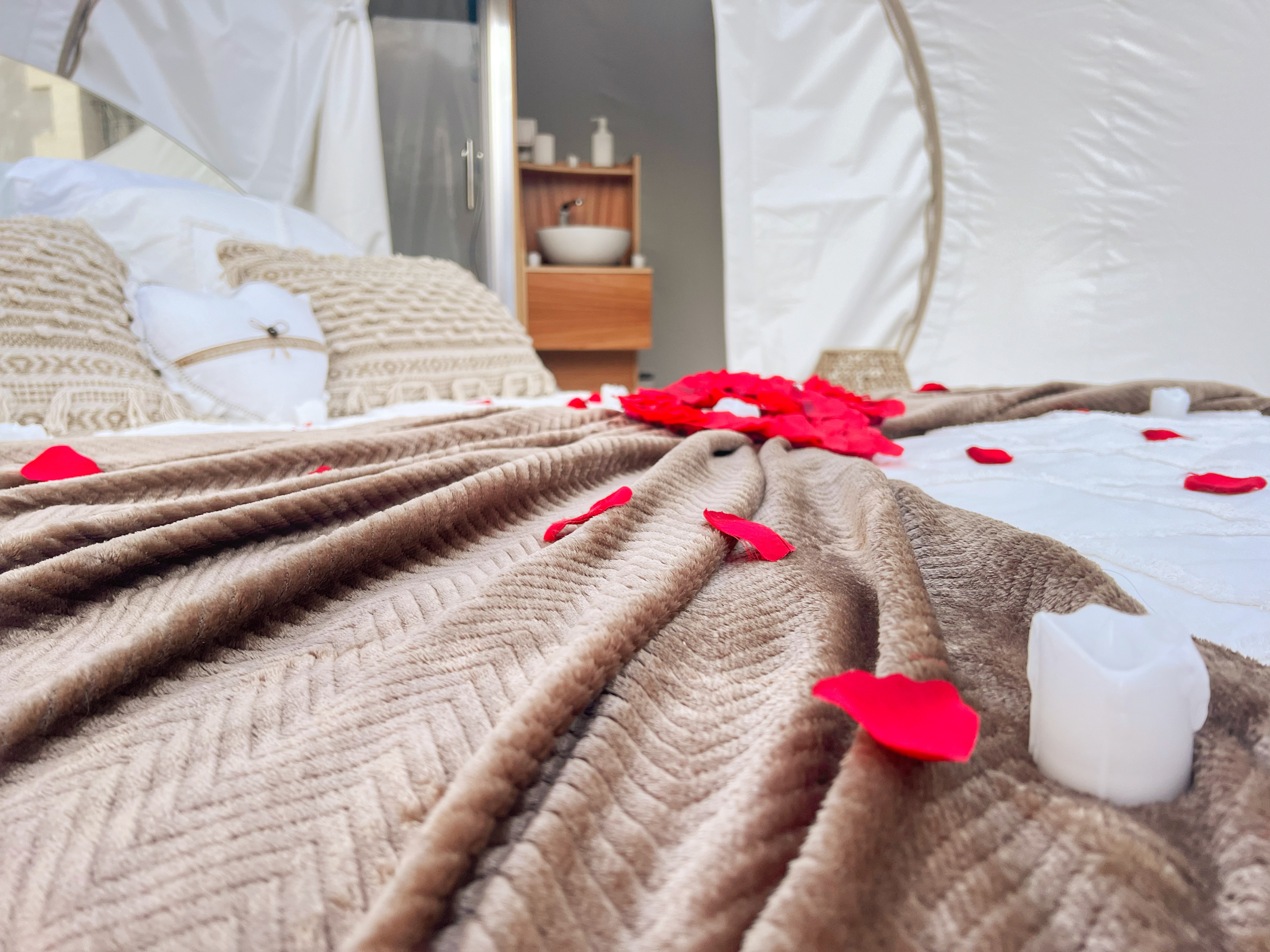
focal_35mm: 26
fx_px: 954
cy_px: 476
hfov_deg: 67.3
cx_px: 635
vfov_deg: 53.1
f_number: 1.5
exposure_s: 1/121
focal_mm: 5.7
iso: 80
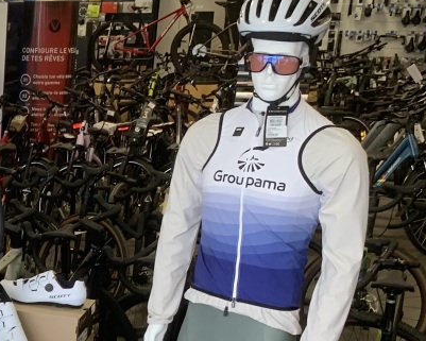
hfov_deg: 20.9
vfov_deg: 18.5
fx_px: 1021
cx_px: -159
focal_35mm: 81
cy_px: 341
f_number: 1.8
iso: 100
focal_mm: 4.25
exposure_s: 1/50
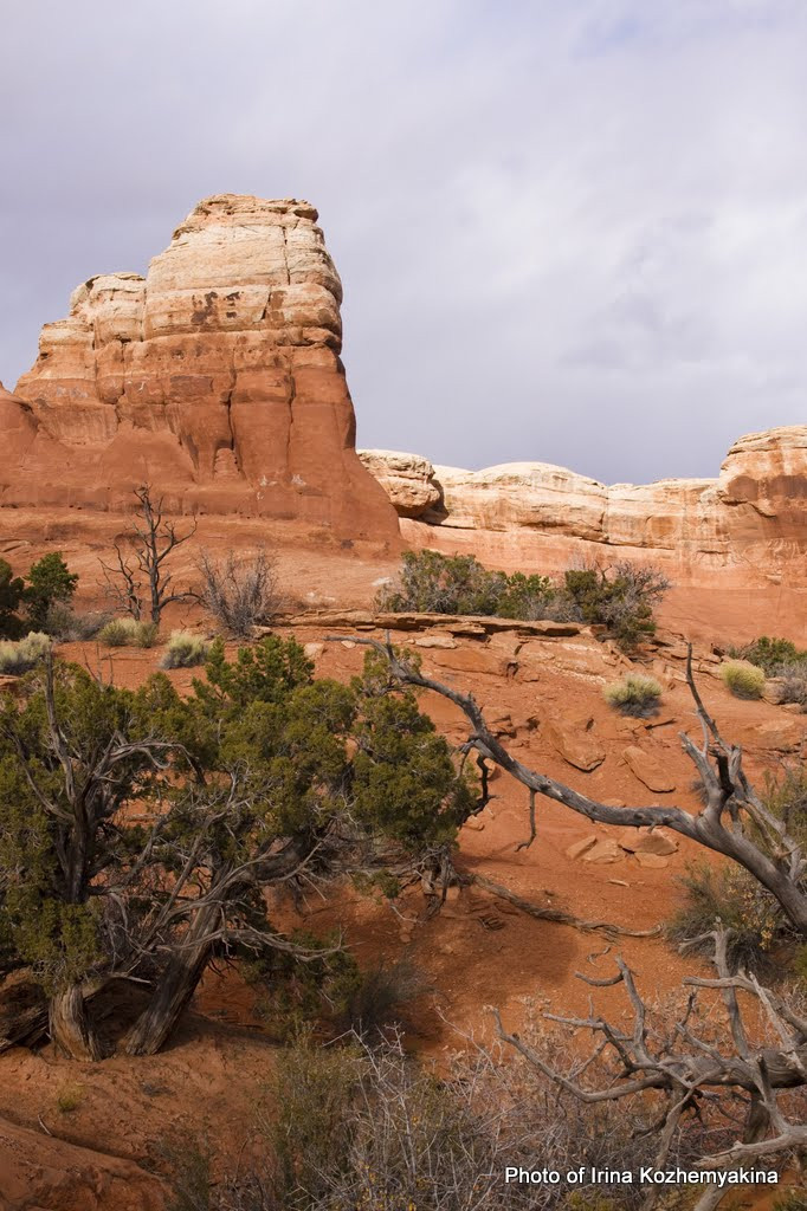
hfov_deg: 36.8
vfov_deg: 53.1
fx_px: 1211
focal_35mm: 36
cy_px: 606
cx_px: 404
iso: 200
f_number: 8
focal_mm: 24
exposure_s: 1/500
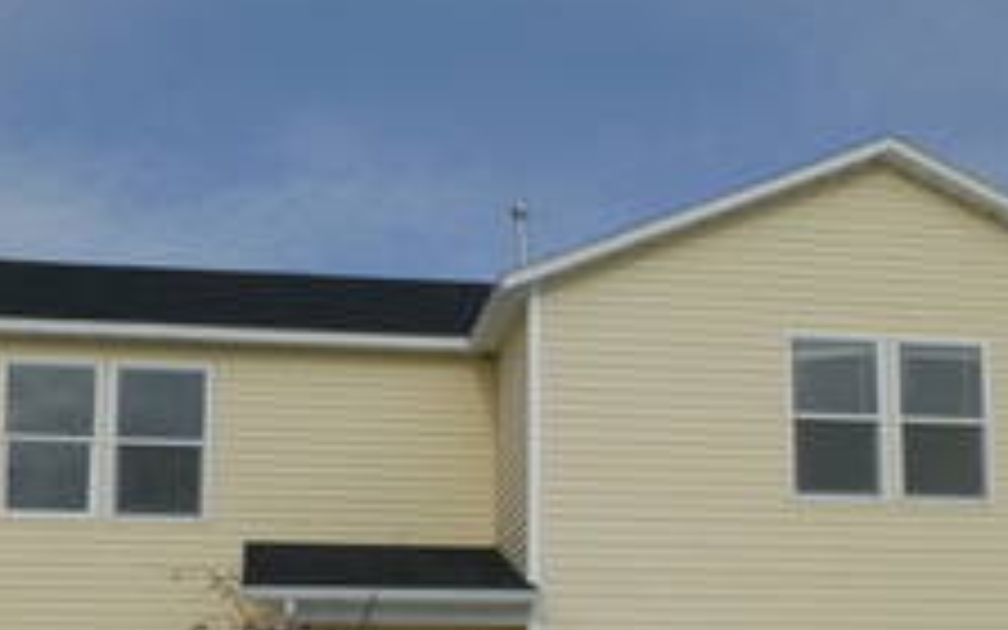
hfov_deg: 31.9
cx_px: 585
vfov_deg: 20.0
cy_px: 531
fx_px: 1758
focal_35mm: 64
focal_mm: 6.9
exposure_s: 1/2000
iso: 100
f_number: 3.9
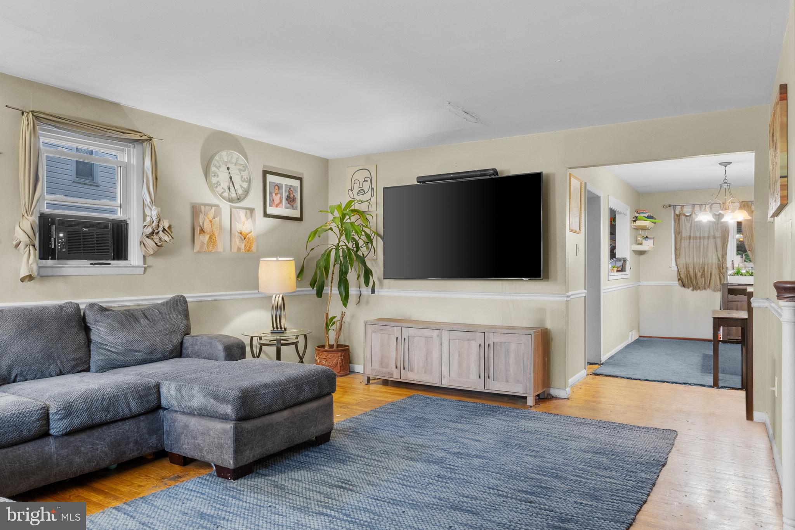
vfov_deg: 53.1
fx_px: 530
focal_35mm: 24
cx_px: 398
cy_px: 265
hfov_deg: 73.7
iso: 800
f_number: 9
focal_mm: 16
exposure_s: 1.3
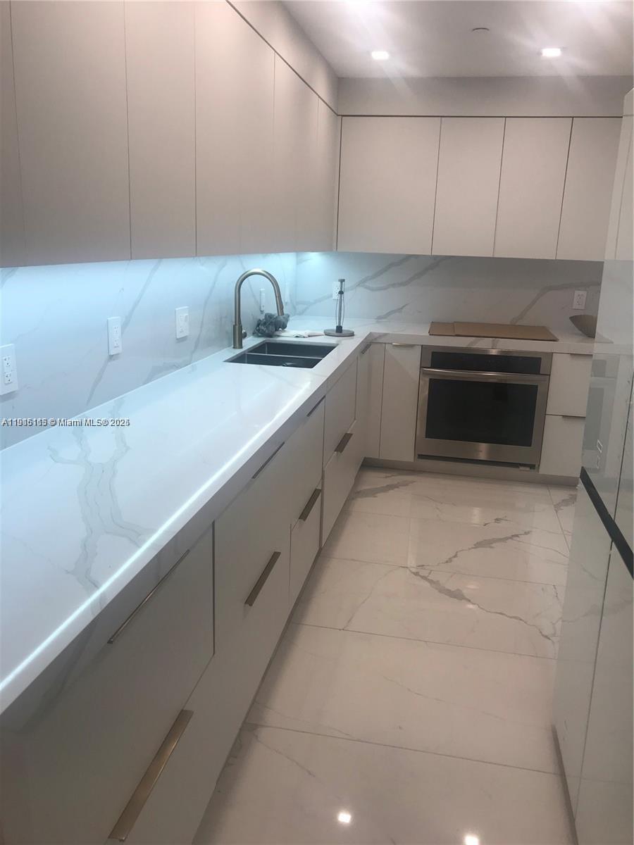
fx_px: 684
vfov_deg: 63.4
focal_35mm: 28
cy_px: 422
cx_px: 317
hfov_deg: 49.7
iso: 25
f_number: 1.8
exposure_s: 1/120
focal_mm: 3.99
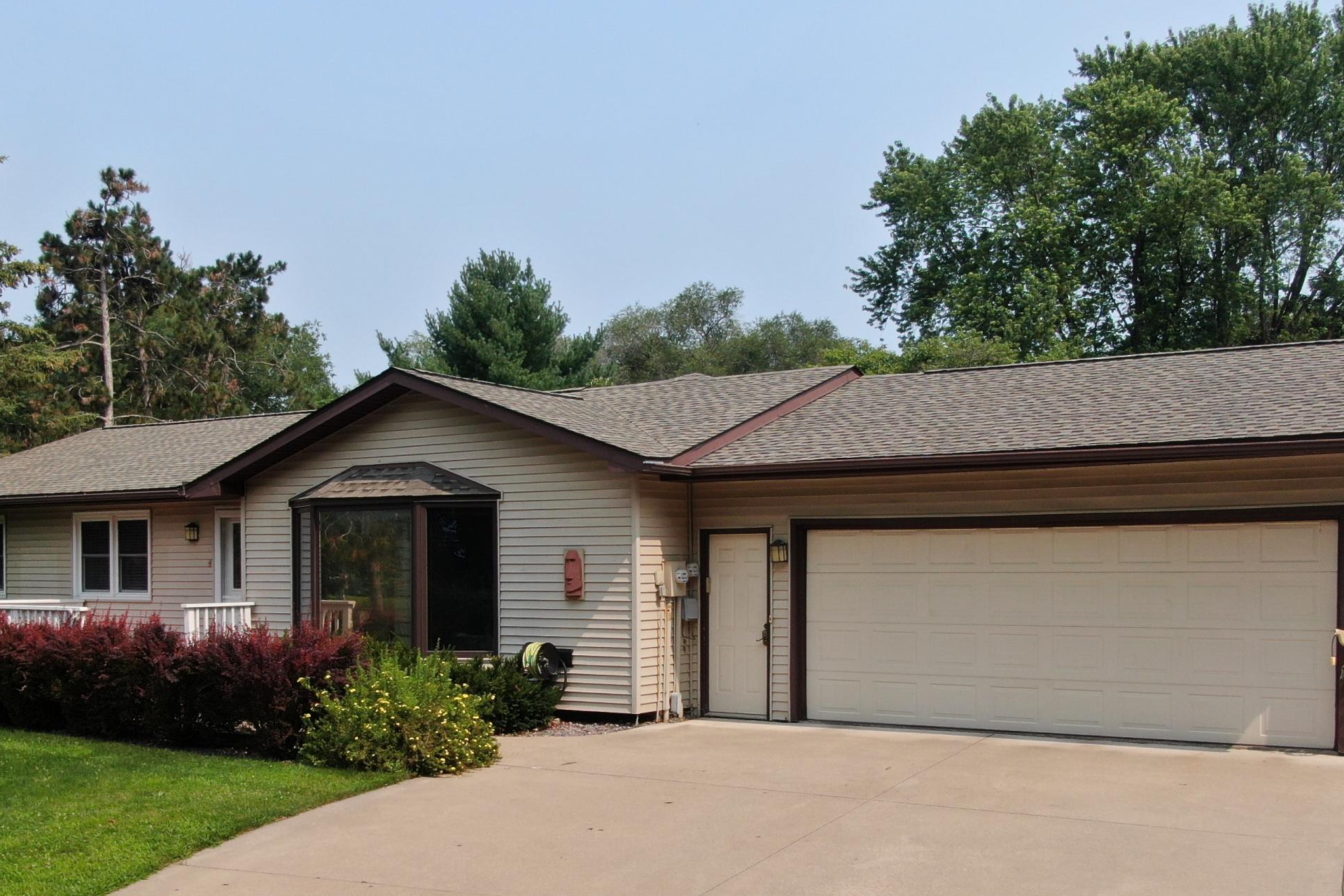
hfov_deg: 49.5
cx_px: 645
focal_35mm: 39
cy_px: 605
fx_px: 1456
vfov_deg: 33.9
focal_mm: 4.39
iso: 100
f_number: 2.8
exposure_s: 1/1250
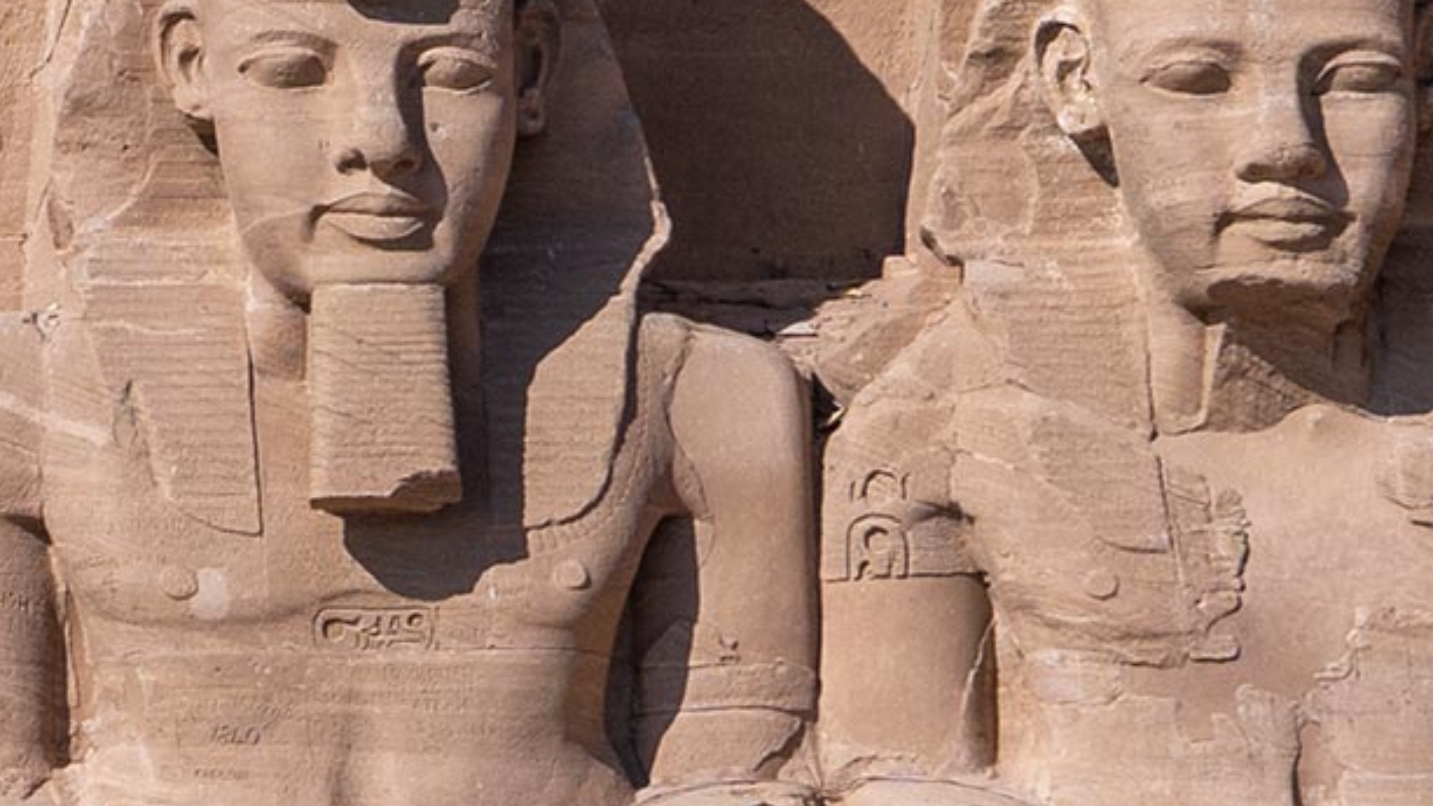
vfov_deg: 4.4
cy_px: 797
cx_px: -344
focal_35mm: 277
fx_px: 10527
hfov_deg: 7.7
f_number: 5.6
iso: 100
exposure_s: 1/1600
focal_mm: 50
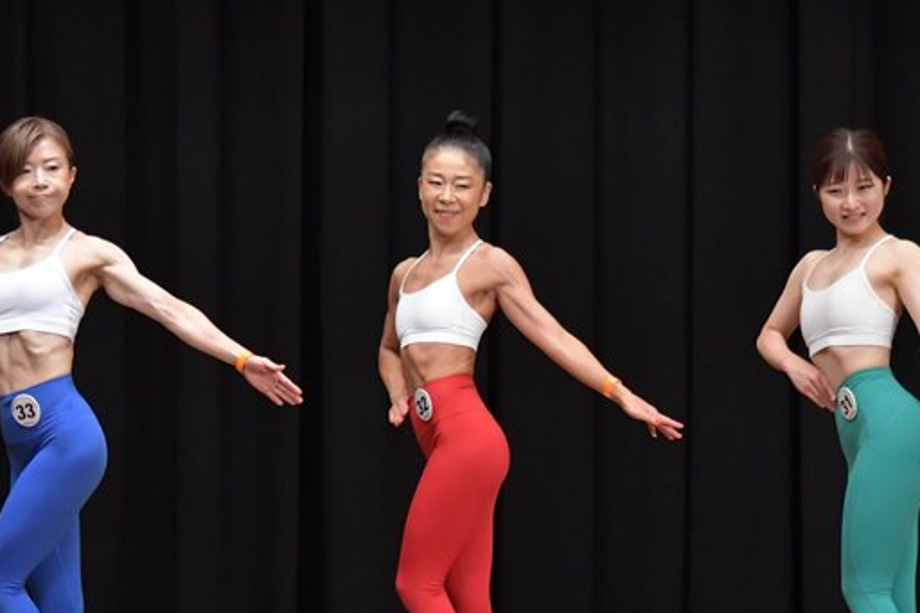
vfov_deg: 4.5
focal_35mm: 306
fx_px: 7817
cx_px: 621
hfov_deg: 6.7
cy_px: 455
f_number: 5.6
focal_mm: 135
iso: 5000
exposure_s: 1/400
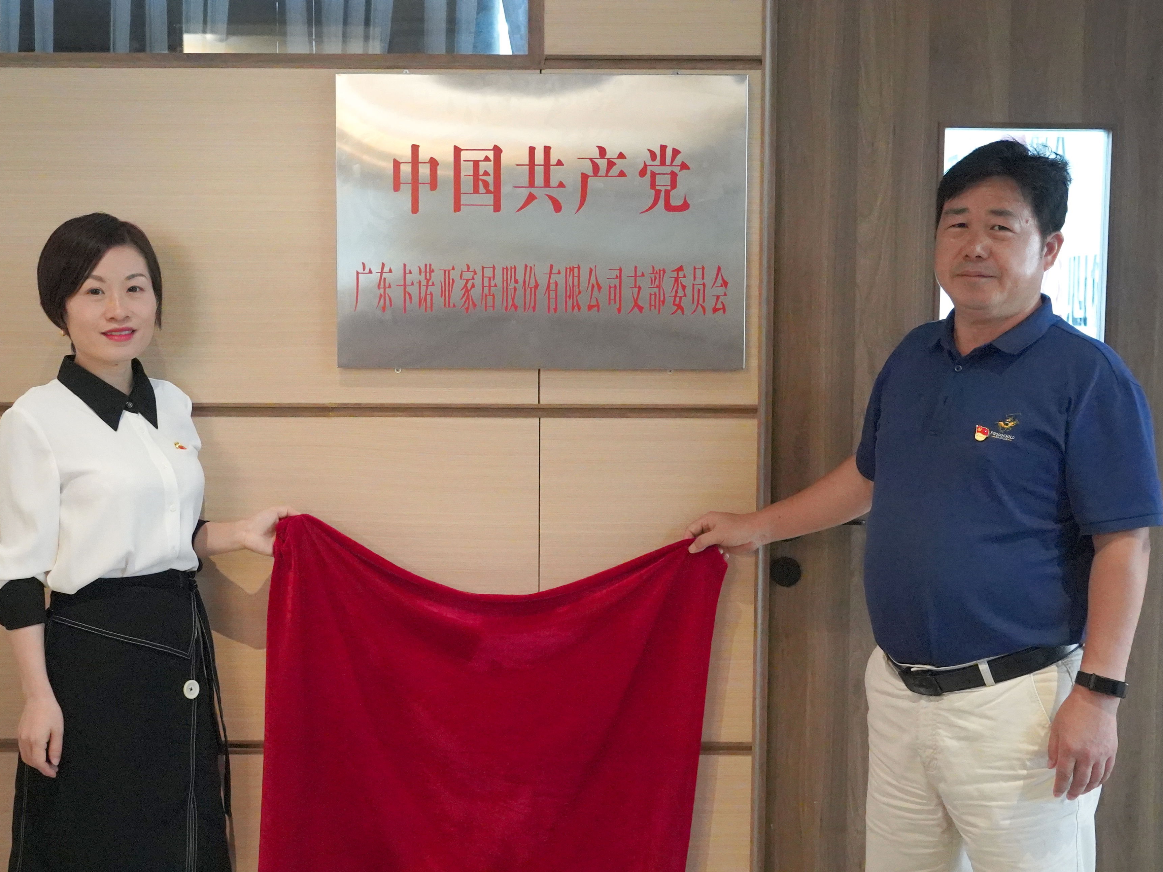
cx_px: 561
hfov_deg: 41.2
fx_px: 1545
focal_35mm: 46
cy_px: 431
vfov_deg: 31.5
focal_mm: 28
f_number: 4
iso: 12800
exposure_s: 1/100
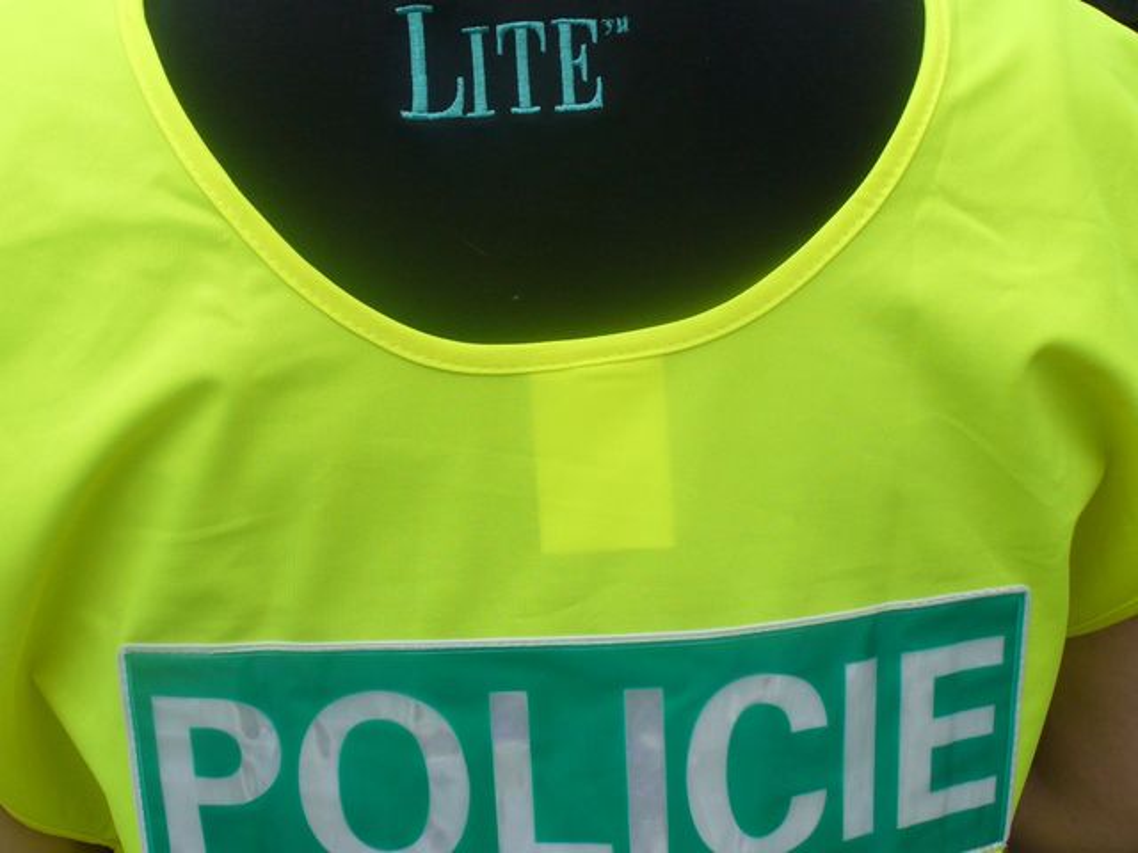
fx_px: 1578
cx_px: 569
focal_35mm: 48
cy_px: 426
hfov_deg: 39.7
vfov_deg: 30.3
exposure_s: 1/320
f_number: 6
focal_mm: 7.9
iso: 80
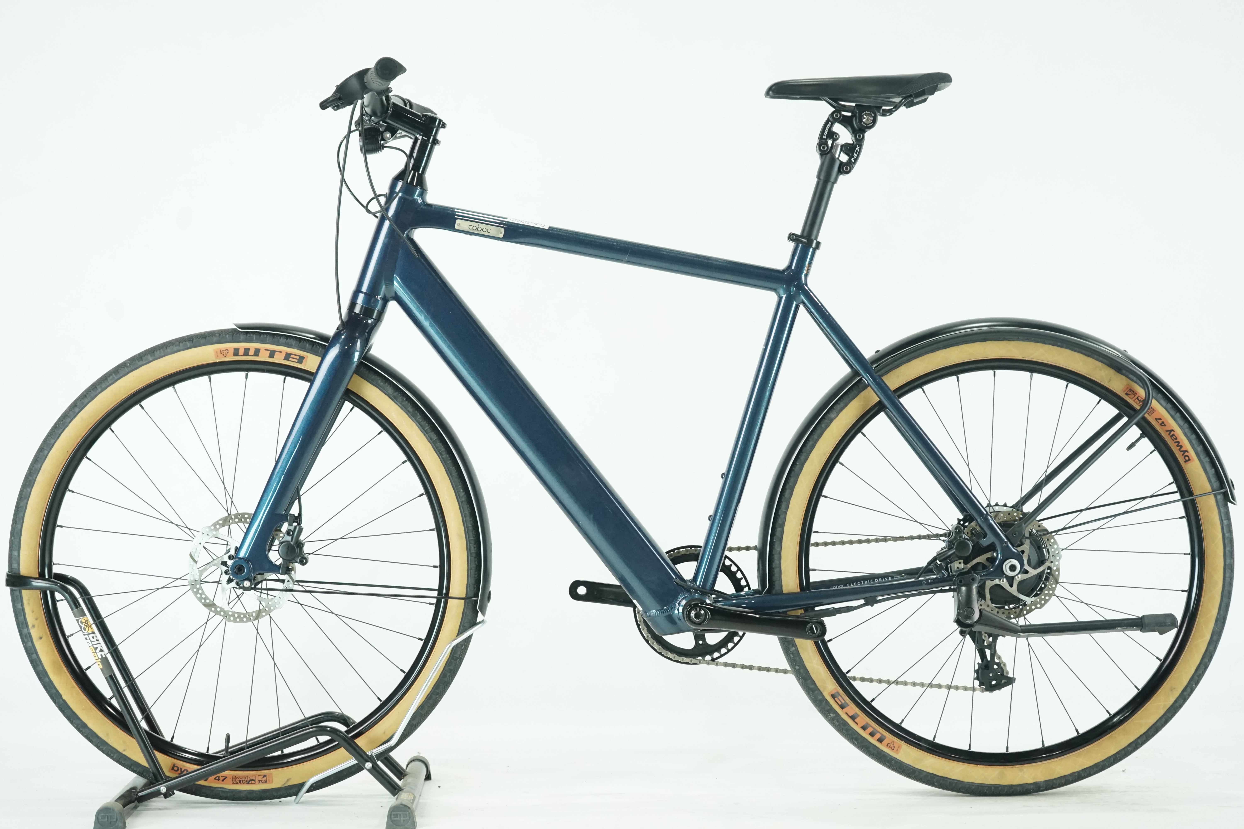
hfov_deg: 30.1
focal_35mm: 67
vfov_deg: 20.3
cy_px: 414
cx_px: 622
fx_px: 2315
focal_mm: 67
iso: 2500
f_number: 5.6
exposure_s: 1/200
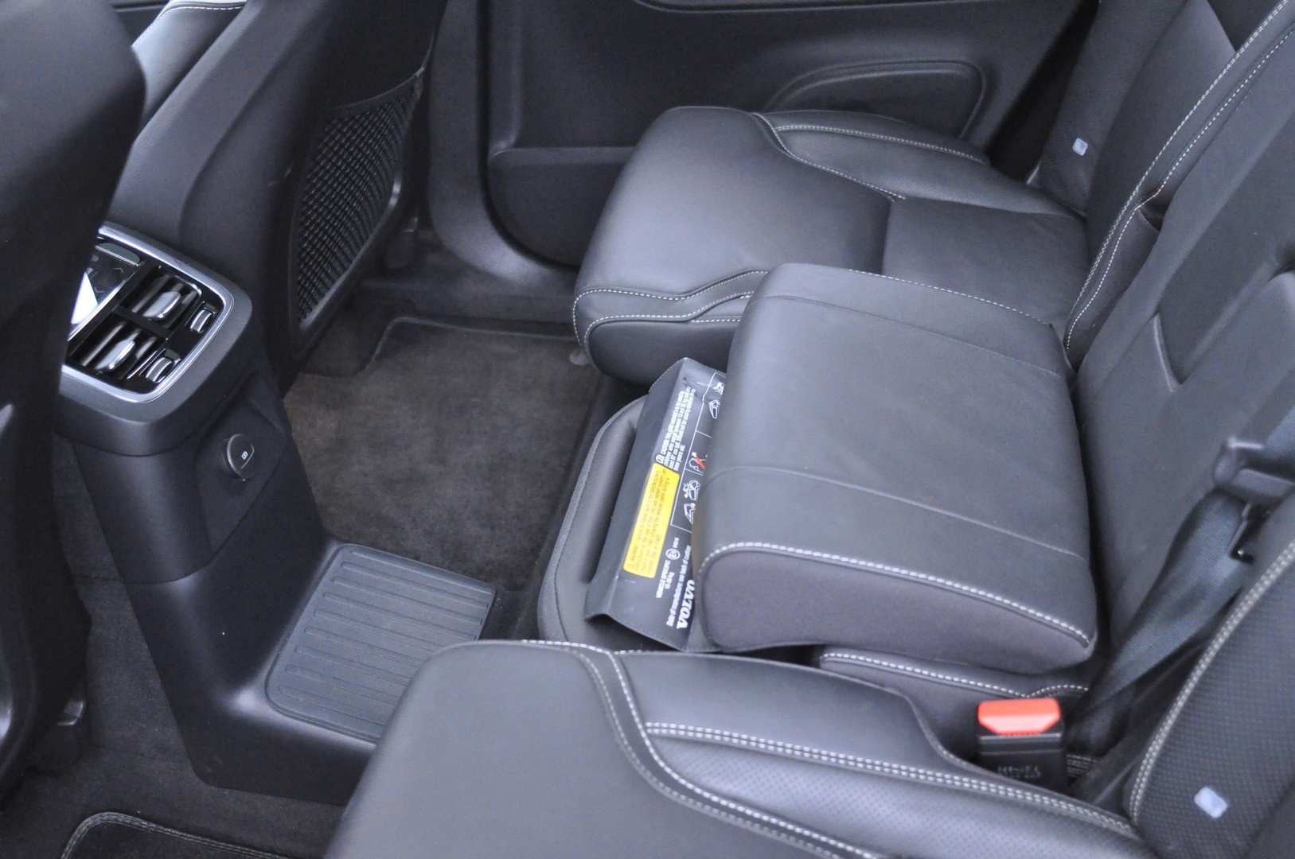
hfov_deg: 53.2
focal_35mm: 36
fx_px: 1293
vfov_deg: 36.8
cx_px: 648
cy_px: 430
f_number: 2.8
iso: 3200
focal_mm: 24
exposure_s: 1/30
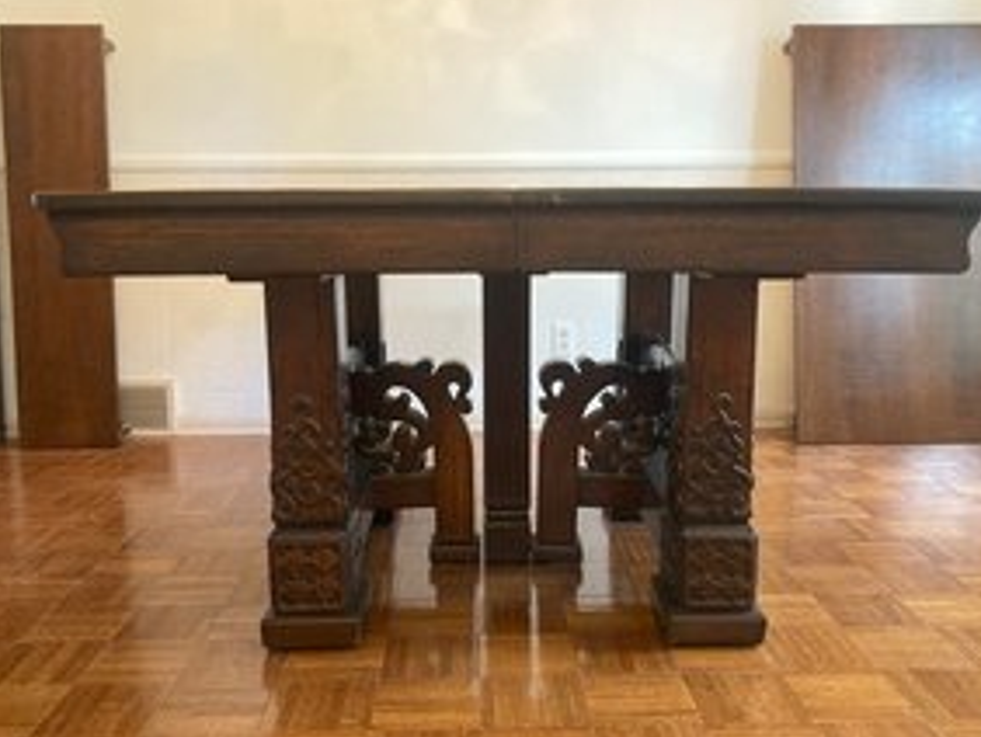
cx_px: 496
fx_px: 964
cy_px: 363
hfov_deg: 53.9
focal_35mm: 34
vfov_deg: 41.8
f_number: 1.8
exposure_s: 1/30
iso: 400
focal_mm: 3.99
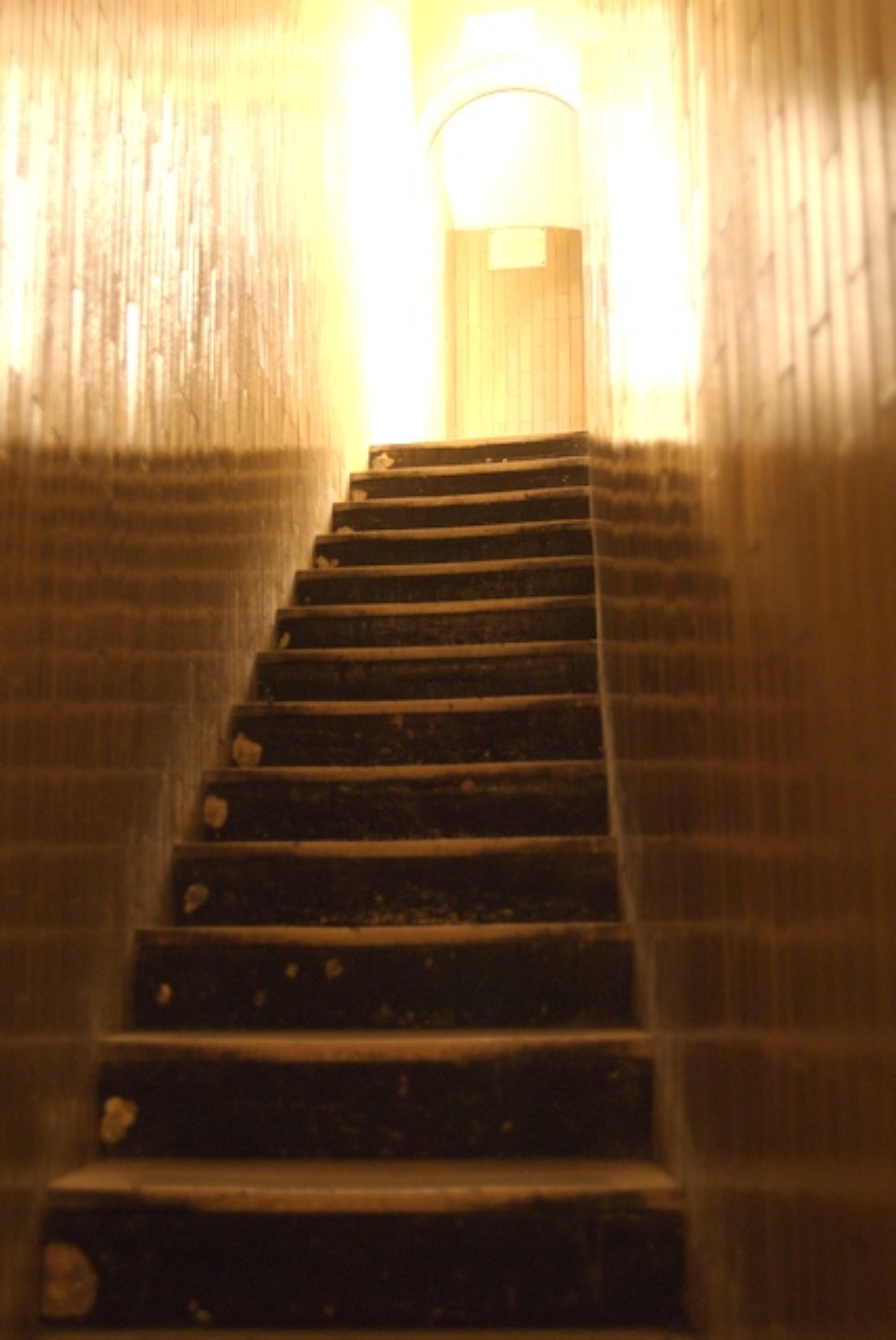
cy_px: 670
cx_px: 448
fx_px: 1900
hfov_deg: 26.5
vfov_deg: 38.8
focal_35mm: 51
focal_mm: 34
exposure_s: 1/60
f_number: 2.8
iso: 1000
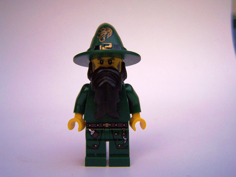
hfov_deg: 49.0
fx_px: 259
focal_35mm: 38
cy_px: 88
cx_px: 118
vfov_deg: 37.7
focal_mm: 6.3
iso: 80
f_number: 2.8
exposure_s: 1/125
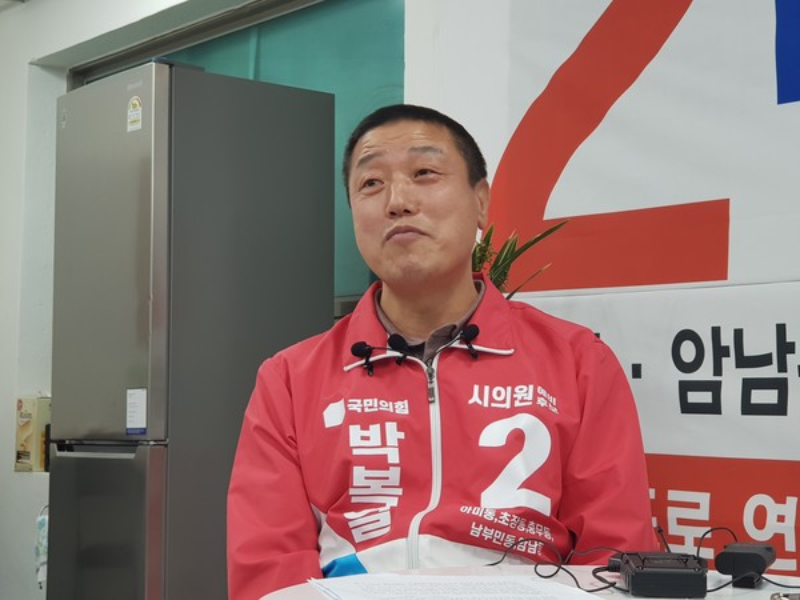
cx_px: 400
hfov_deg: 36.8
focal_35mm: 52
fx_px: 1202
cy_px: 300
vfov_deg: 28.0
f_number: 2.4
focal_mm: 6
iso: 64
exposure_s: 1/30
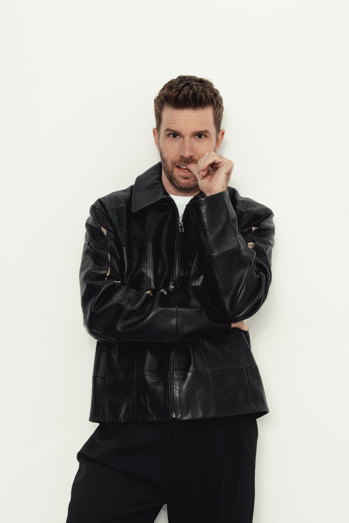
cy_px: 262
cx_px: 174
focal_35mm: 72
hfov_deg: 18.9
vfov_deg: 28.1
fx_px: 1047
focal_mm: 48
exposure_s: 1/200
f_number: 6.3
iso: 320
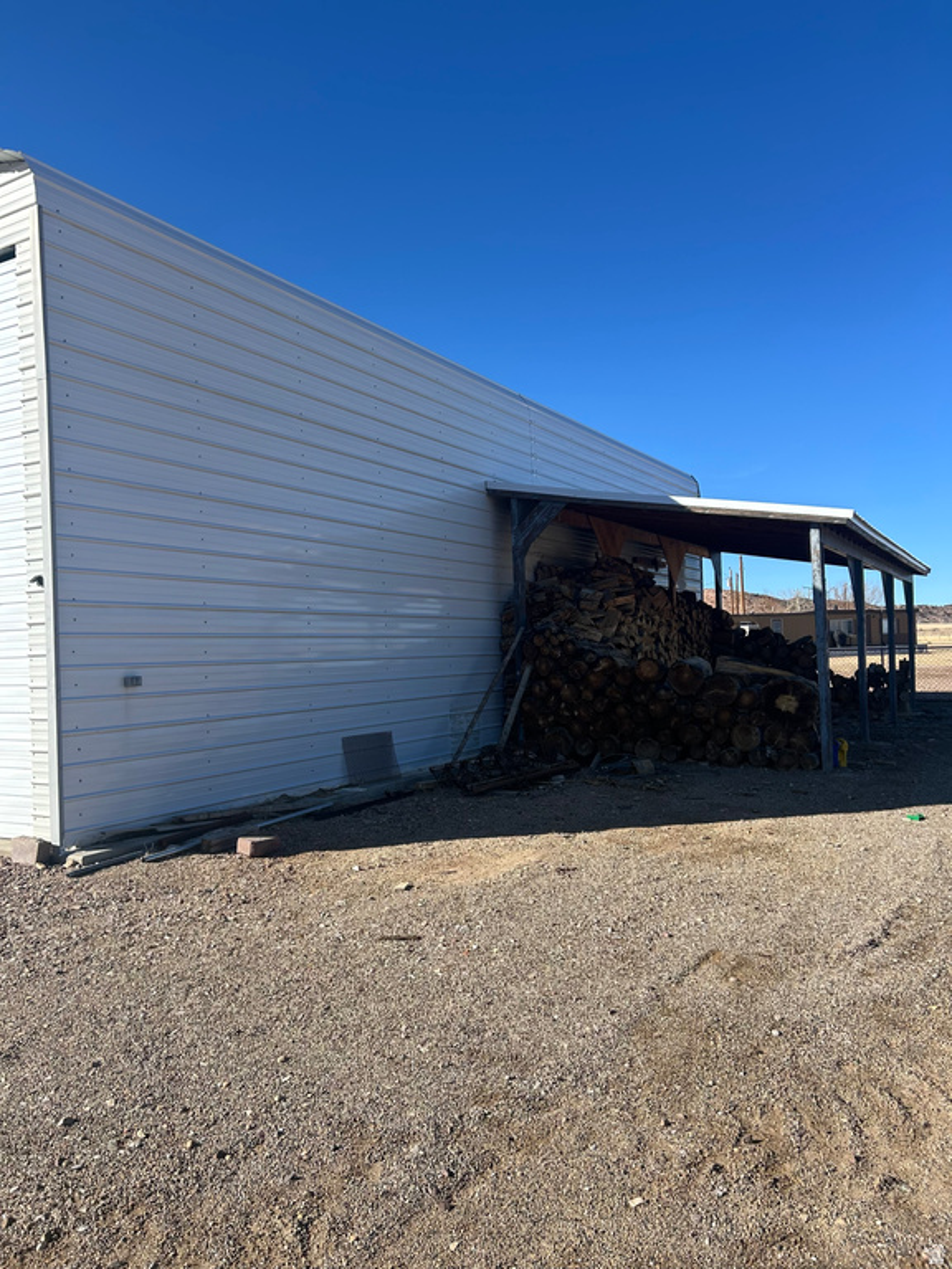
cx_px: 476
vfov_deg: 67.3
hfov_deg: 53.1
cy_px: 634
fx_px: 953
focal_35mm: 26
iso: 50
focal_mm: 5.7
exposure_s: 1/3257
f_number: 1.5
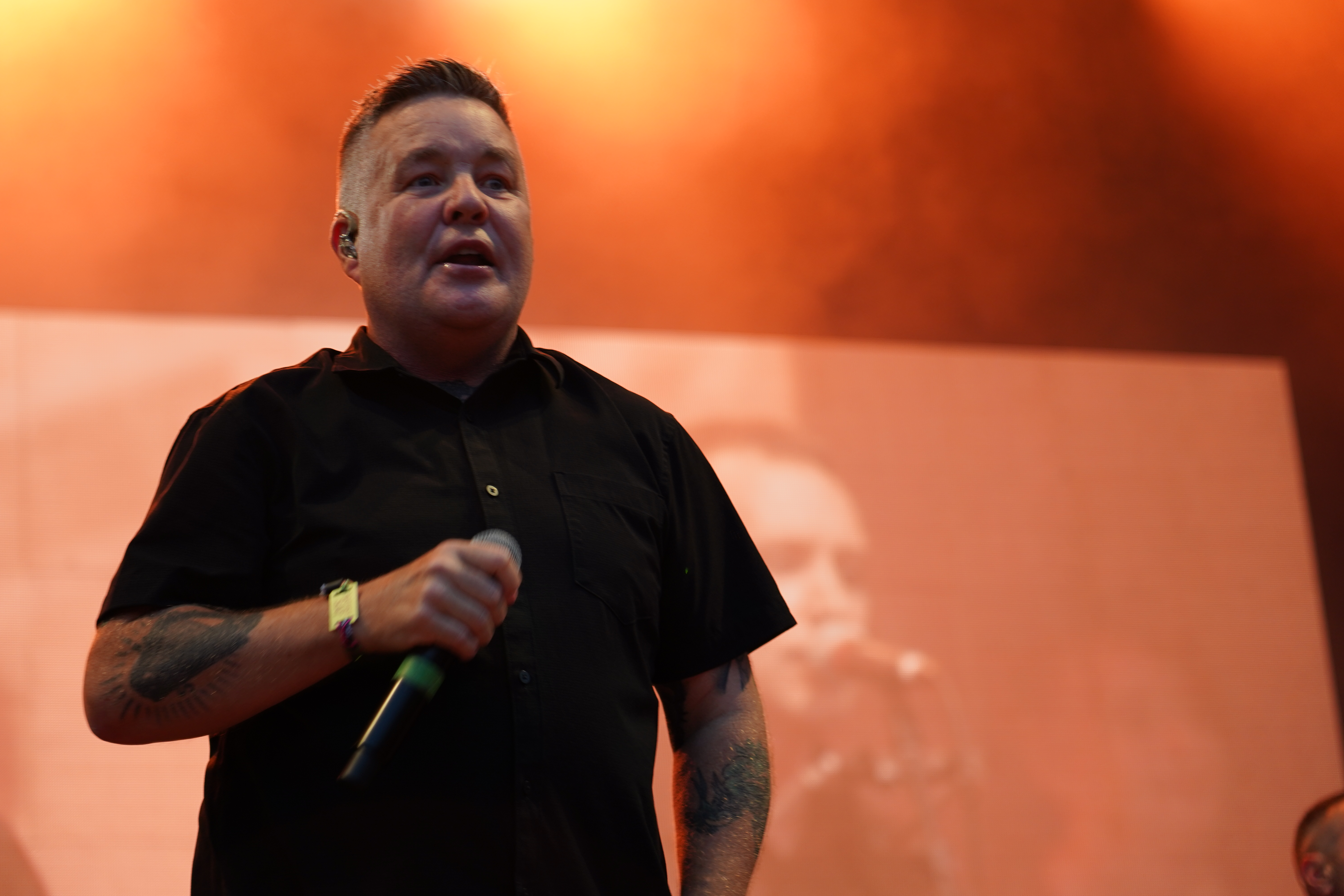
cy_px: 448
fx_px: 3920
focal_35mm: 105
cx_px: 672
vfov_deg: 13.0
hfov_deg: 19.5
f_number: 4
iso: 640
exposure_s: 1/160
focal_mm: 105
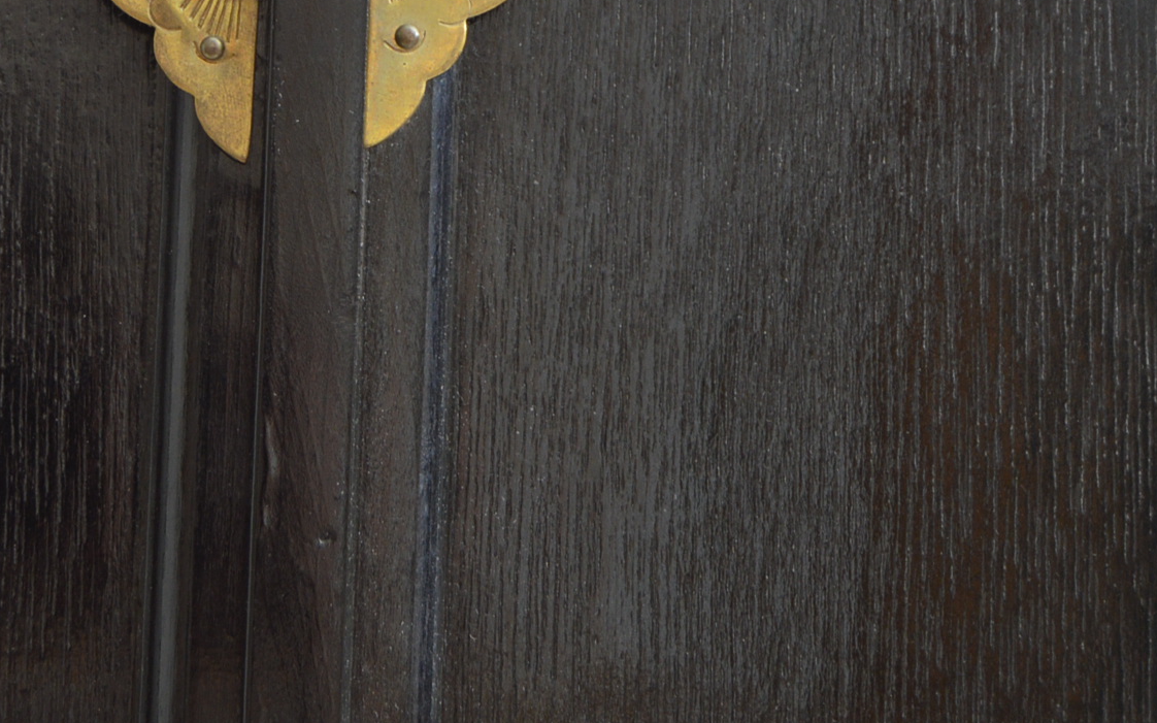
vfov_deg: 9.0
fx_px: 4520
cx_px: 312
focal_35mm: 143
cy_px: -271
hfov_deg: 14.5
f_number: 5
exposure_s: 1/125
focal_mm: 35
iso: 200
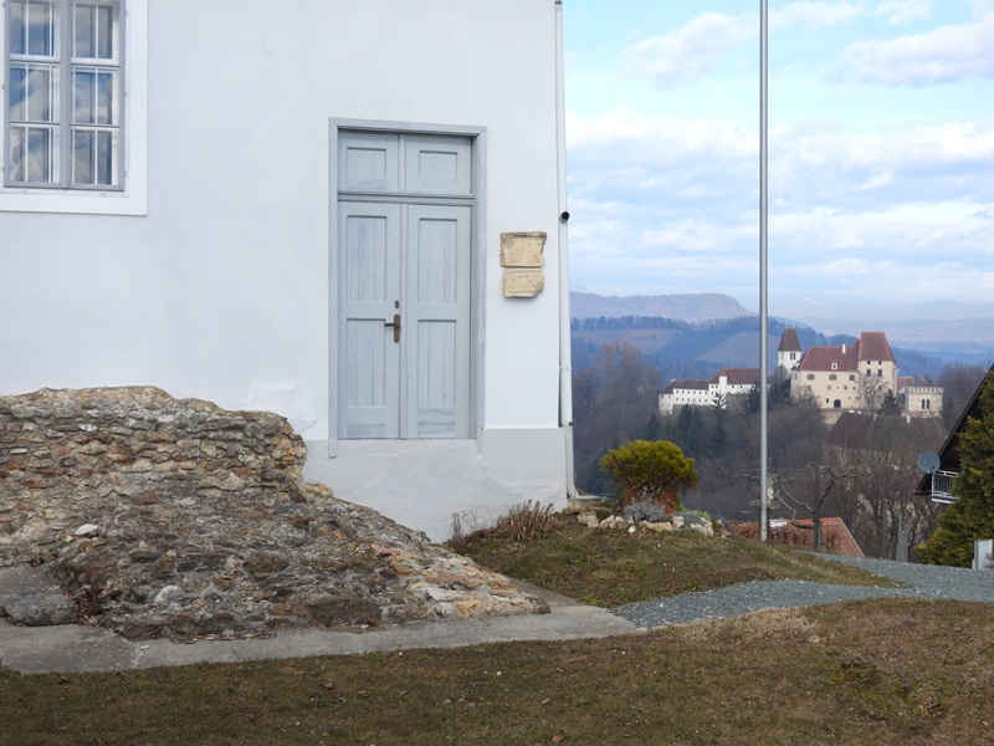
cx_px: 497
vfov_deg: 21.0
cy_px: 373
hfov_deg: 27.8
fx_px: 2010
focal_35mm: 70
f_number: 3.5
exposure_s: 1/640
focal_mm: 12.5
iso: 100
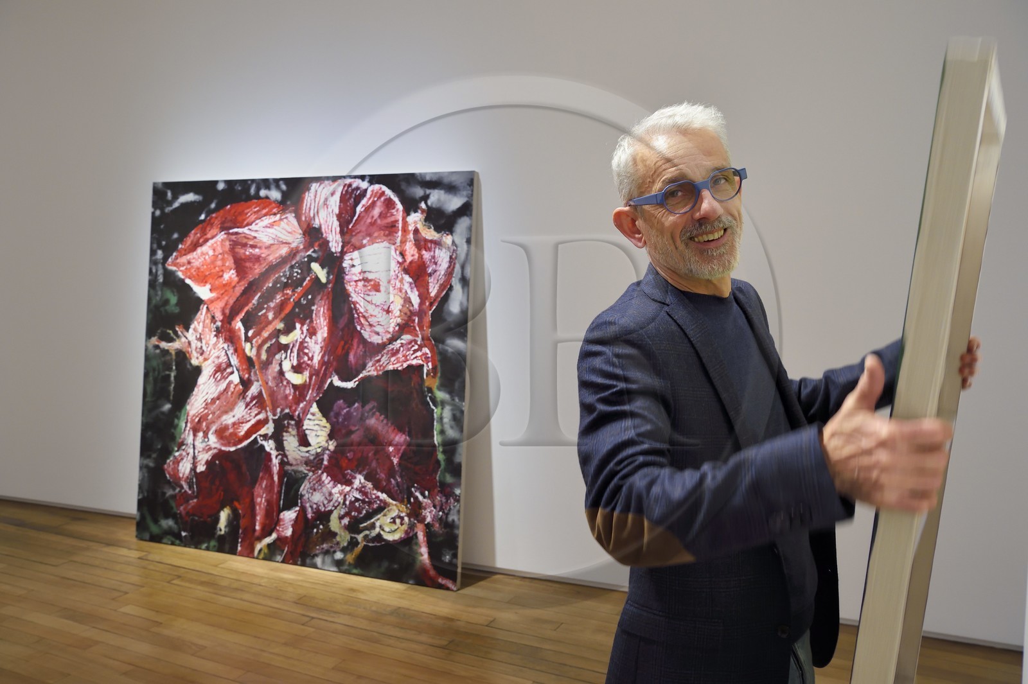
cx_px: 514
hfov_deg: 55.8
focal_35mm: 34
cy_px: 342
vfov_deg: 38.8
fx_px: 970
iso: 1600
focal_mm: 34
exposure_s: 1/80
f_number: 9
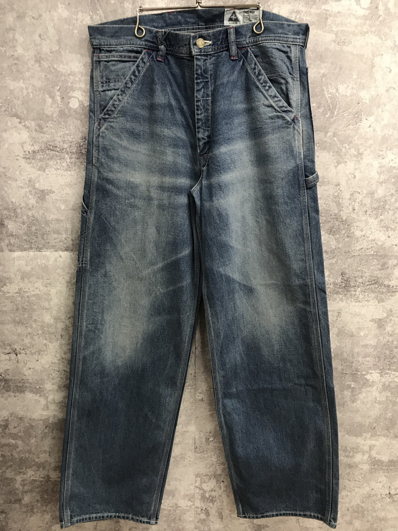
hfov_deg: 49.7
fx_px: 429
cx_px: 199
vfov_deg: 63.5
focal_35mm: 28
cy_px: 266
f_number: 1.8
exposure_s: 1/25
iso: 40
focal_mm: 3.99
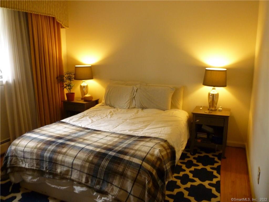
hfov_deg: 61.7
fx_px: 225
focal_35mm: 29
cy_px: 101
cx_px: 134
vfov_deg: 48.2
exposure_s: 1/13
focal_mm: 5.2
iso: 400
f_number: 3.3
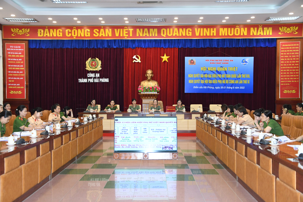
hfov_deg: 46.4
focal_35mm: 42
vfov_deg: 31.9
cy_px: 101
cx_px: 152
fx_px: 353
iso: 2500
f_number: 4
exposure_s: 1/200
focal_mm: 28
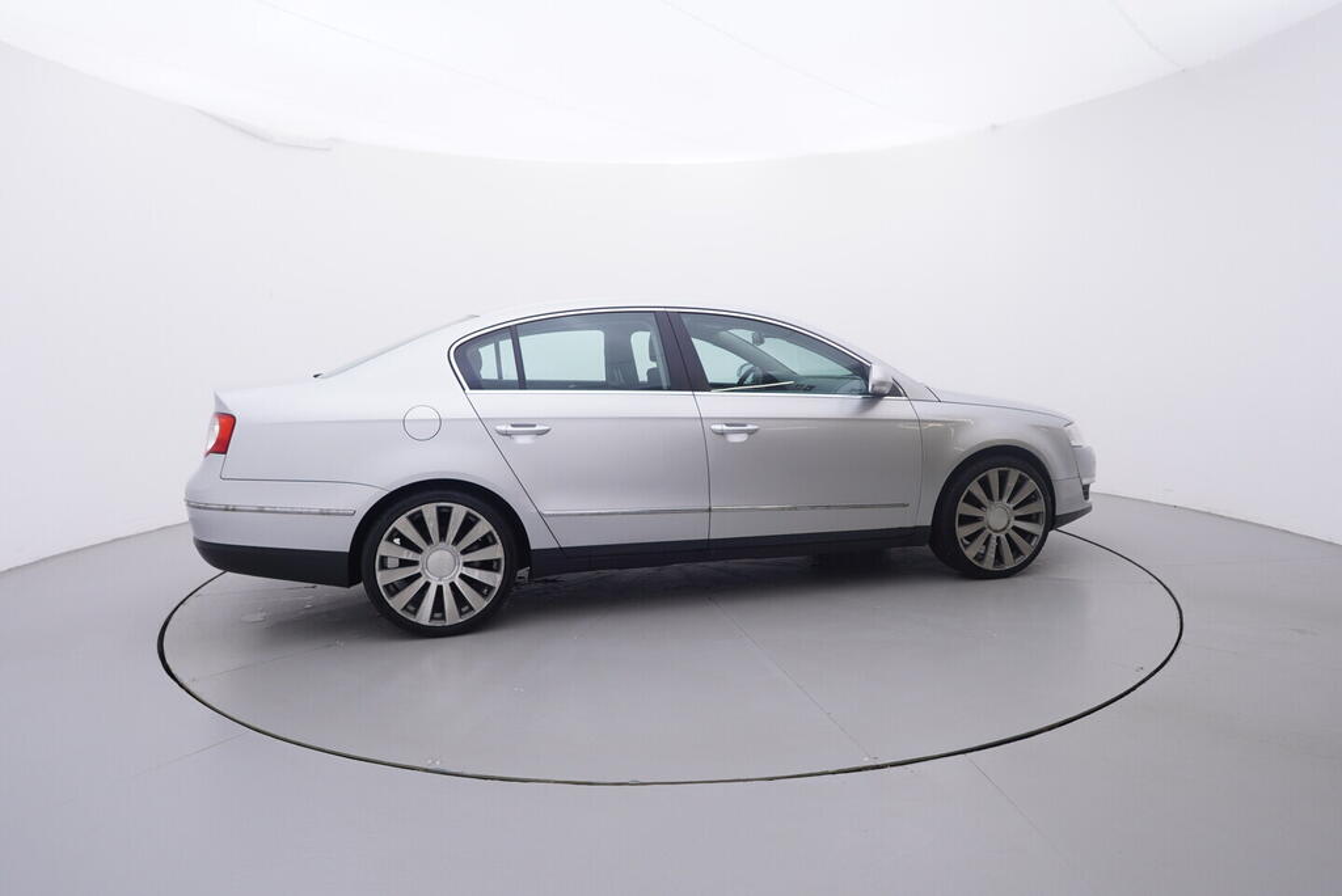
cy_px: 448
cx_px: 671
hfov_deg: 77.3
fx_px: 839
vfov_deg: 56.2
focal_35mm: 22
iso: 200
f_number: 5
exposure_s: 1/80
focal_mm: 15
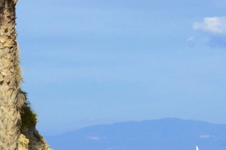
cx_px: 12
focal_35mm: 192
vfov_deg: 6.9
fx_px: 1203
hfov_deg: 10.7
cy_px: -145
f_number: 16
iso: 400
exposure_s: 1/250
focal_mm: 30
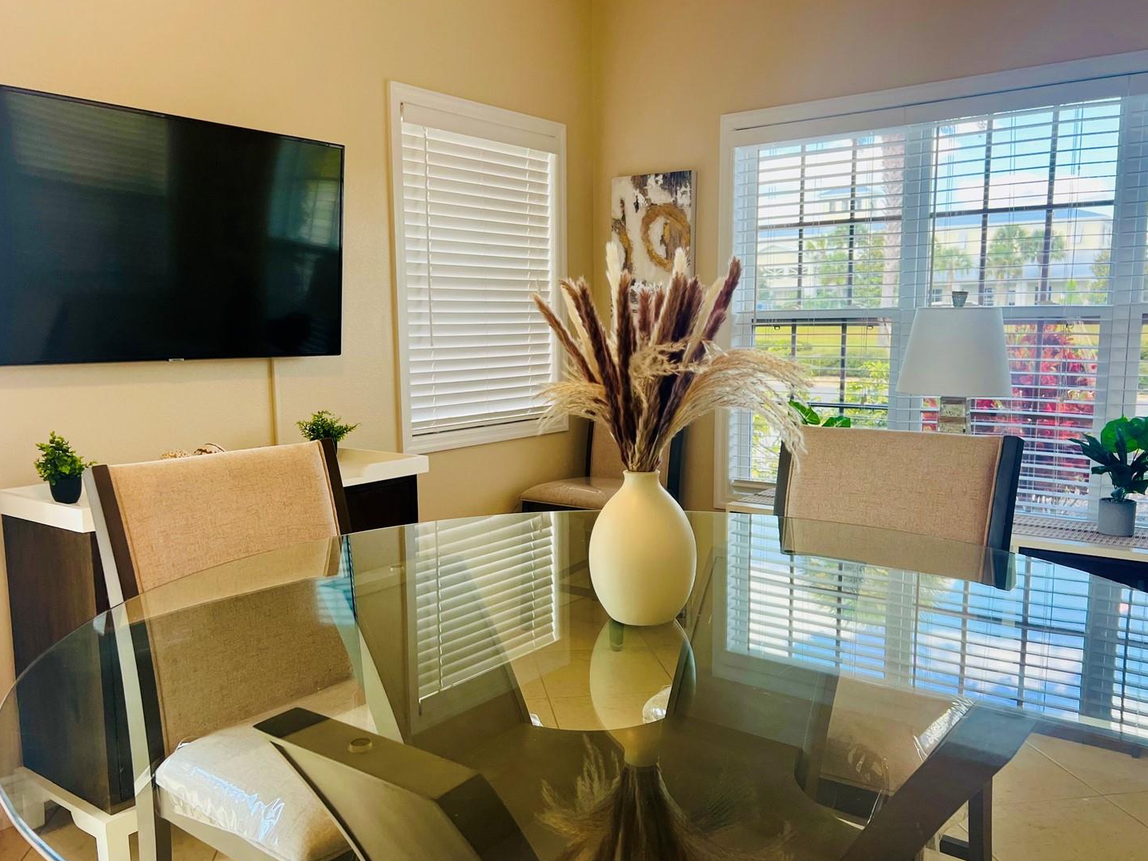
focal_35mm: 29
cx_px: 580
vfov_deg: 48.2
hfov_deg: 61.6
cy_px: 461
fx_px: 962
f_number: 1.5
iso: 80
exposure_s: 1/120
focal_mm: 5.7
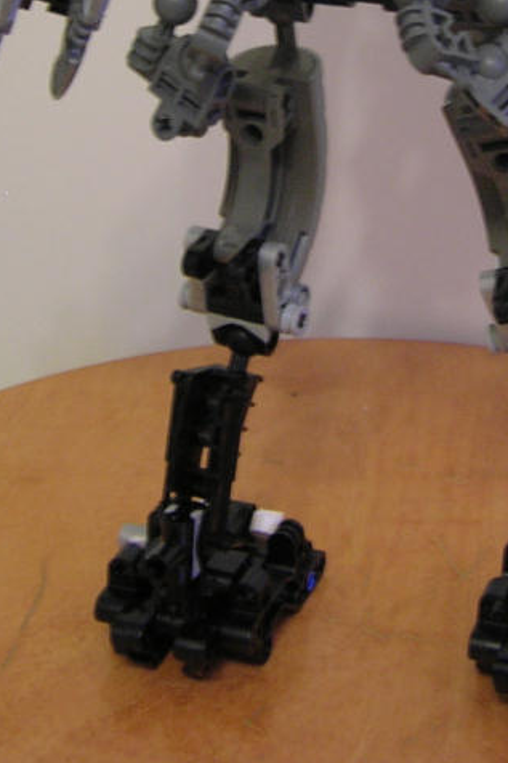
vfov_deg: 23.3
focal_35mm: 85
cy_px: 80
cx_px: 309
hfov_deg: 16.0
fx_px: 1800
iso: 68
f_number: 2.9
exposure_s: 1/3.9
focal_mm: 5.7
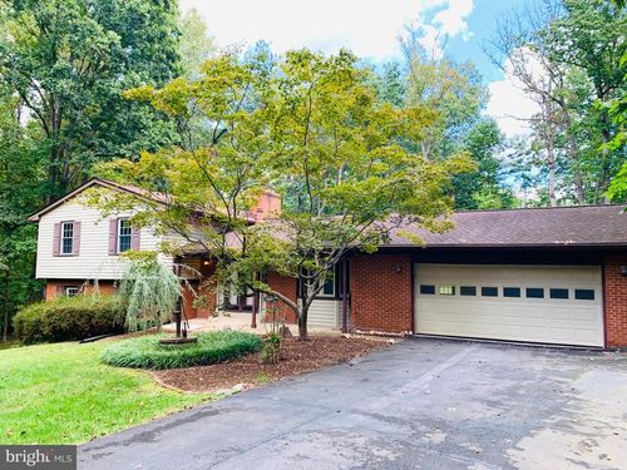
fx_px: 471
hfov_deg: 67.3
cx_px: 314
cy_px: 235
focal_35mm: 26
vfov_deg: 53.1
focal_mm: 4.25
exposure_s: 1/173
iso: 25
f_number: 1.8
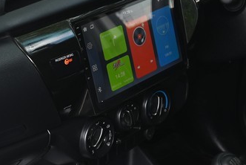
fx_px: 668
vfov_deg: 14.0
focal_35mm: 98
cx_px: 50
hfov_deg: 20.6
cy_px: 111
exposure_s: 1/30
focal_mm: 29.5
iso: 200
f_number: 6.7
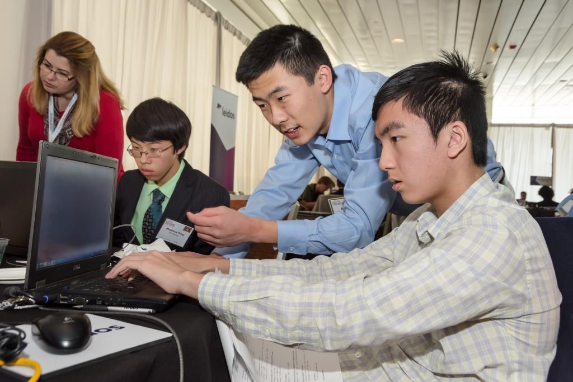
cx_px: 286
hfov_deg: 63.7
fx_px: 462
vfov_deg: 45.0
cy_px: 191
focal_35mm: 29
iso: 800
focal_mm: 29
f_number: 9
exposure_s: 1/100
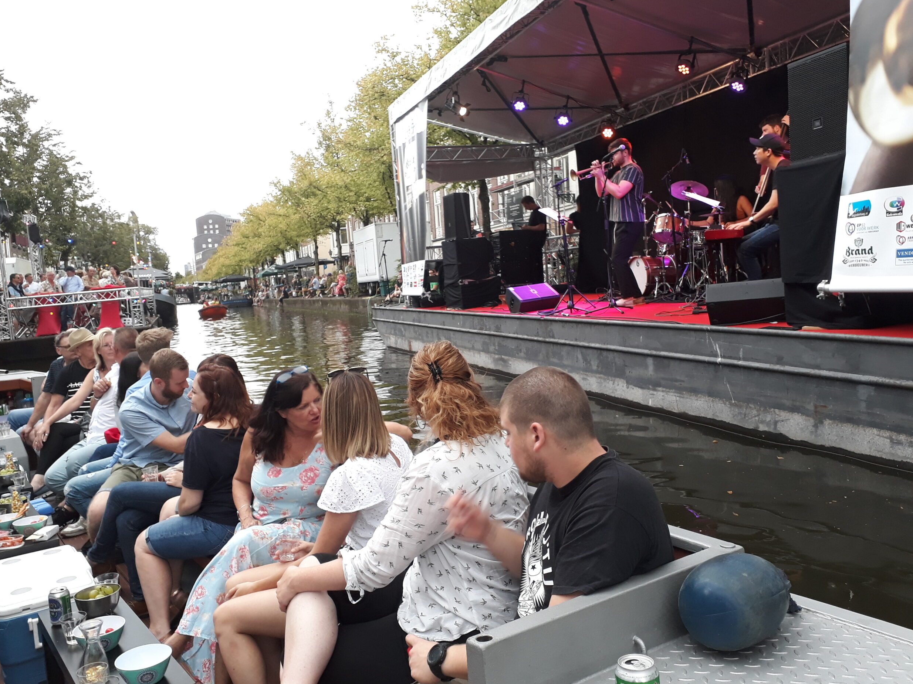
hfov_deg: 63.4
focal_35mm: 28
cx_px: 440
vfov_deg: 49.7
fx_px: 738
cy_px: 338
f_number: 1.9
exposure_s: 1/33
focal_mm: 3.6
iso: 80
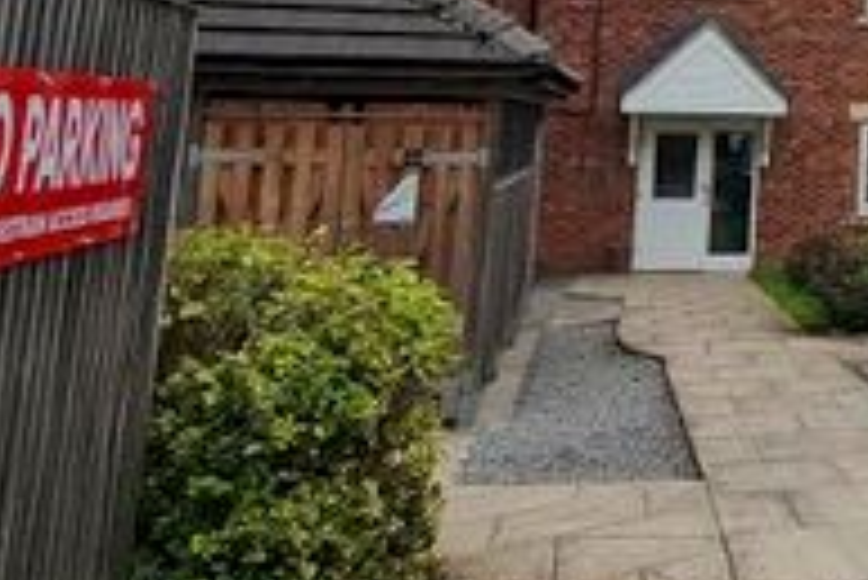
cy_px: 25
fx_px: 1182
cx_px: 1115
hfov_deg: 31.5
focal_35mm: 49
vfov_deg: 26.4
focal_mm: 1.74
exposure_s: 1/1040
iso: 50
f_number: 2.2
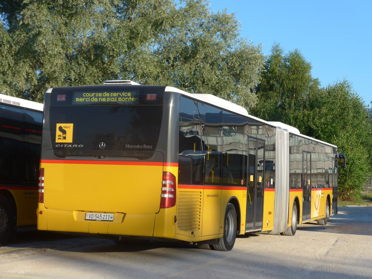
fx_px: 795
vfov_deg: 19.9
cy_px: 140
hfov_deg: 26.3
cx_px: 186
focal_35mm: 74
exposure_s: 1/400
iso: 80
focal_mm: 15
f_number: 4.2
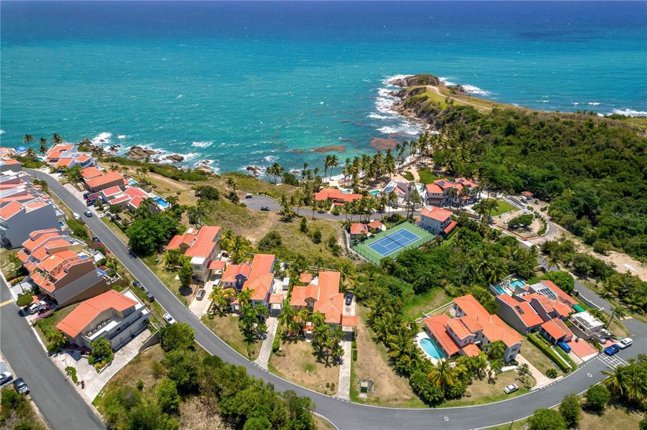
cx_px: 324
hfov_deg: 78.6
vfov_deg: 57.1
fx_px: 395
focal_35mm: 22
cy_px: 215
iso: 100
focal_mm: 8.38
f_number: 2.8
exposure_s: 1/250
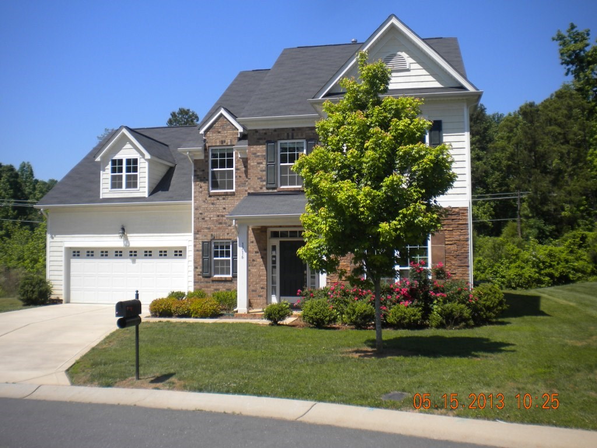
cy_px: 224
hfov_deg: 52.6
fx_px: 604
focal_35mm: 35
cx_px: 298
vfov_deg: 40.7
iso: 80
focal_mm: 6.3
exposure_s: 1/667
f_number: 4.6
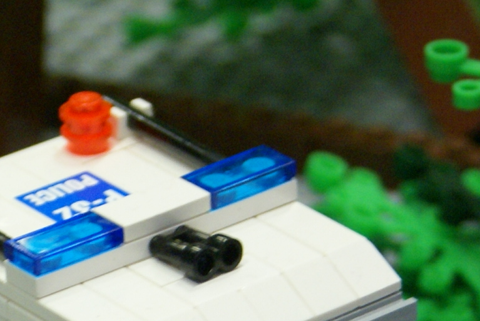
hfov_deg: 7.2
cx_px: -116
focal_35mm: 283
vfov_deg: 4.8
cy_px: 544
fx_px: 3777
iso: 400
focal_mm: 50
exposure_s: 1/20
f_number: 5
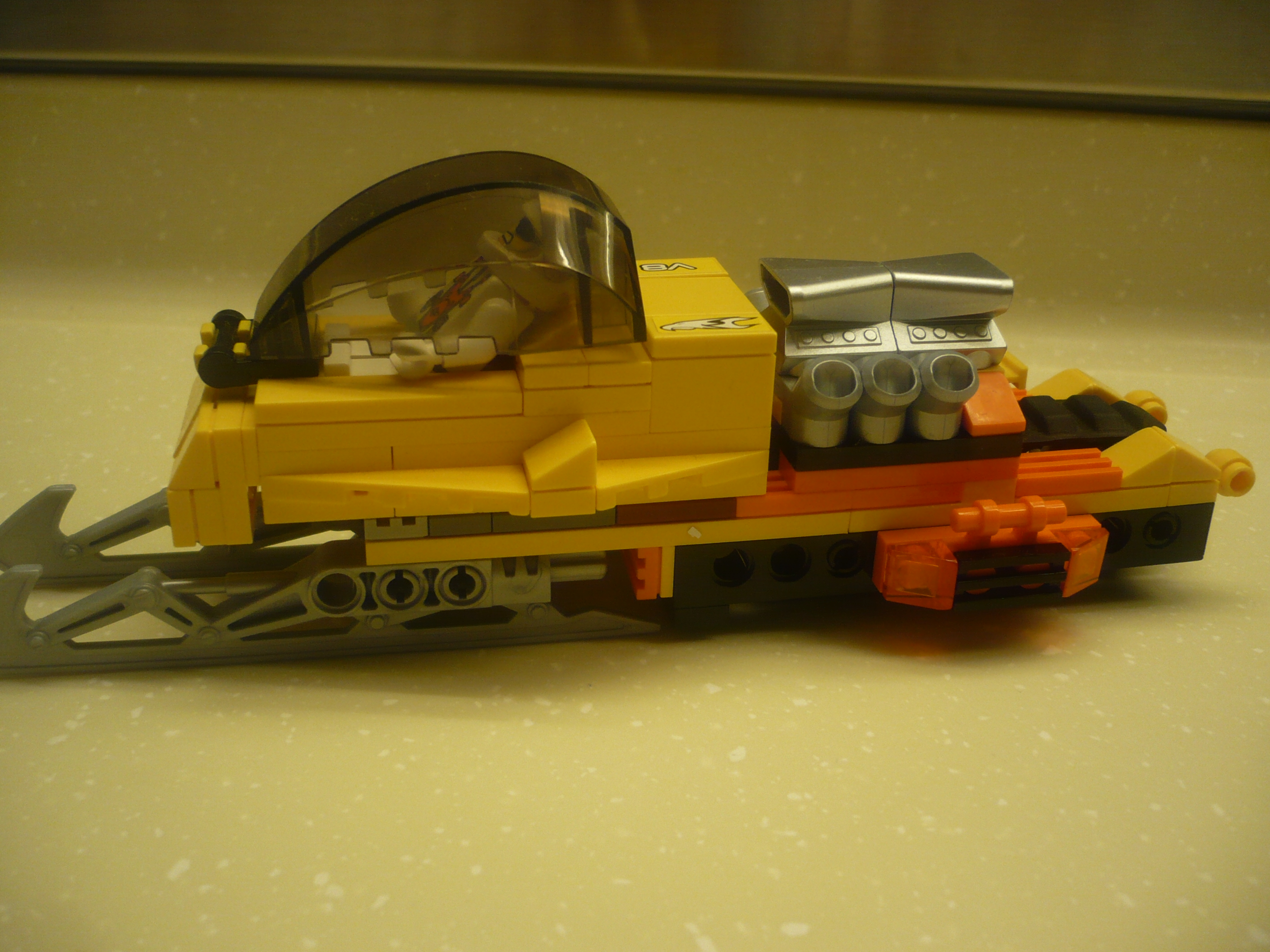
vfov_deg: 40.7
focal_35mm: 35
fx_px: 1284
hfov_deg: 52.6
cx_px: 635
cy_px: 476
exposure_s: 1/30
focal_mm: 5.8
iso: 160
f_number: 2.8
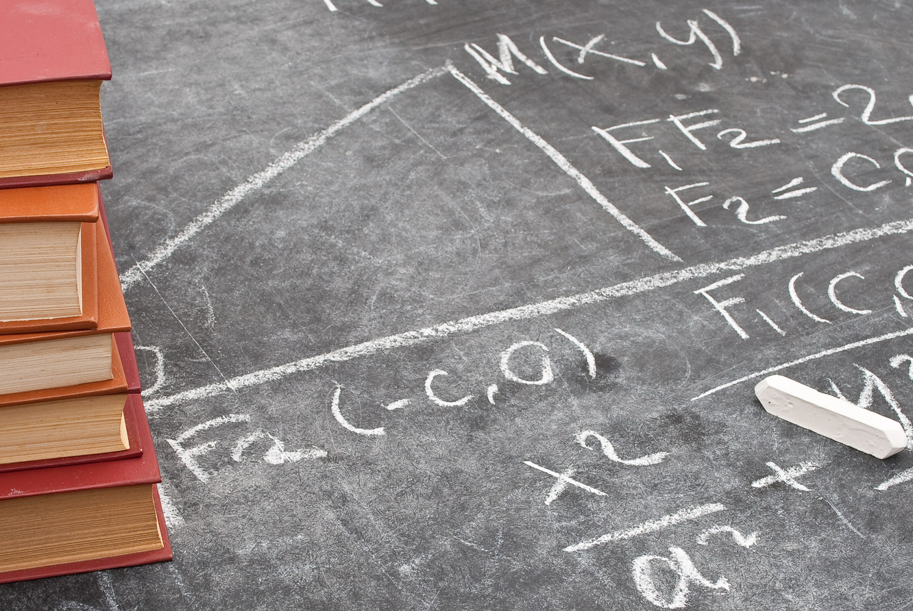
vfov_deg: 22.3
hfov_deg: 32.8
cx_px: 447
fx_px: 1549
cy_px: 335
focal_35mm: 61
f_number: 11
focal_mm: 32
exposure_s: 1/200
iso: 100
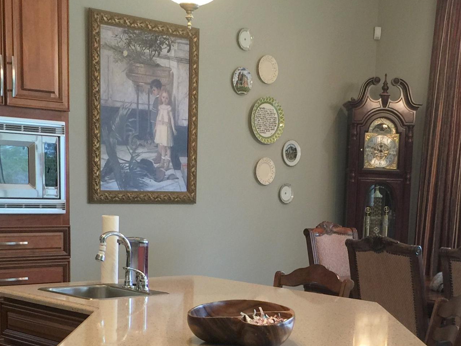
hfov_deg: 28.4
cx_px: 299
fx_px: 906
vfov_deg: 21.0
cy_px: 337
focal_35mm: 68
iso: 32
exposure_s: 1/30
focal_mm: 4.15
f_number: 2.2
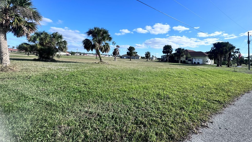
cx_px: 131
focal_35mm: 16
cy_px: 53
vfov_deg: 66.0
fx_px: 107
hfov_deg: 99.3
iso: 50
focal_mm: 2.22
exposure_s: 1/2028
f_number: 2.2
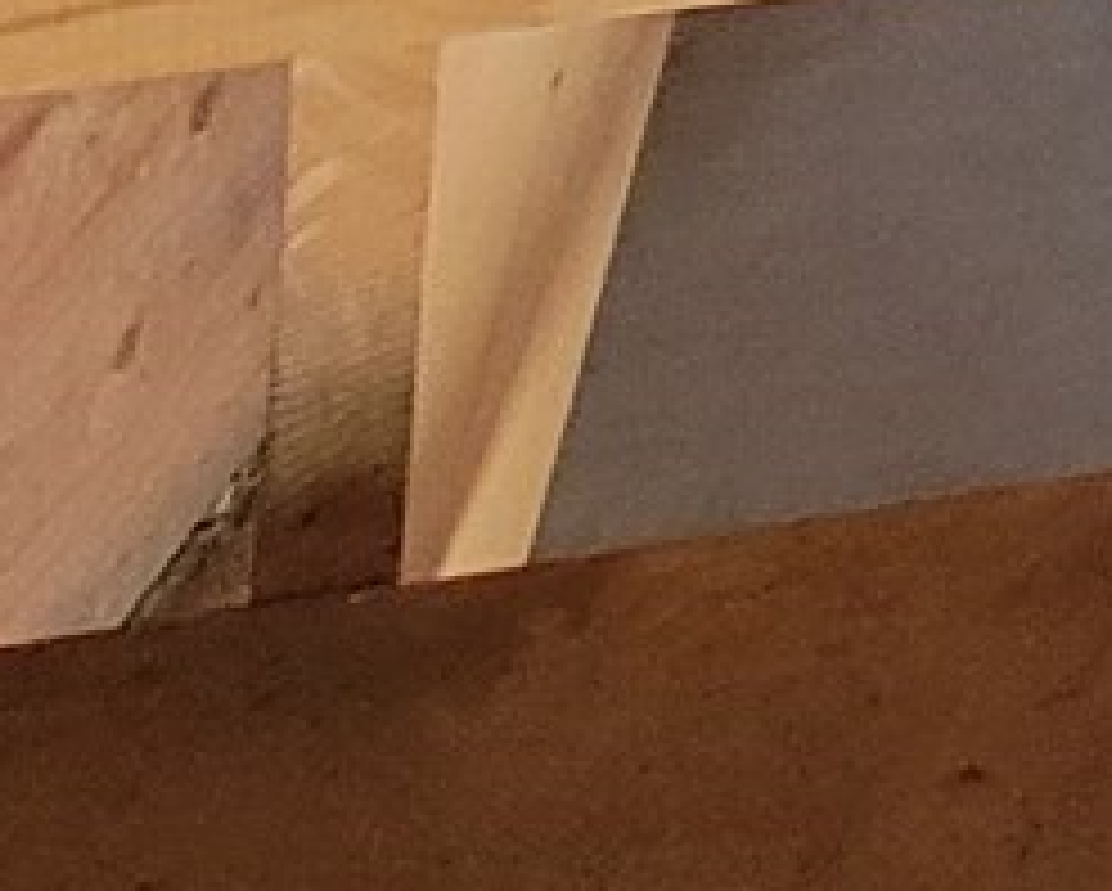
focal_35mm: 105
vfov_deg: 9.0
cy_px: -2344
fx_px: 3458
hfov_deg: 11.1
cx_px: 3363
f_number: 2.2
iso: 320
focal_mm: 2.2
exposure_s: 1/40
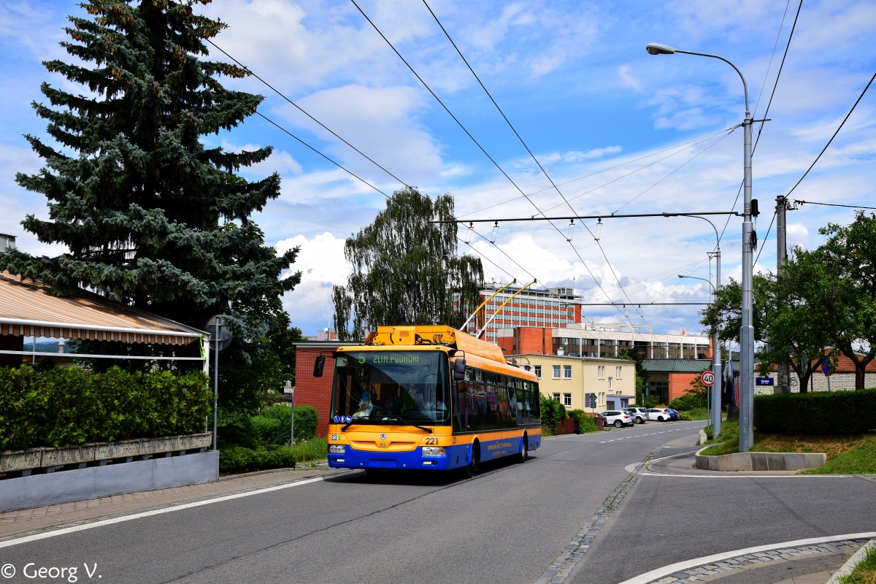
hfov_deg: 57.2
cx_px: 438
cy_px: 292
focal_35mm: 33
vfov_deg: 40.0
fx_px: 803
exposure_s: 1/800
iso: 320
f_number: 9
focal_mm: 22
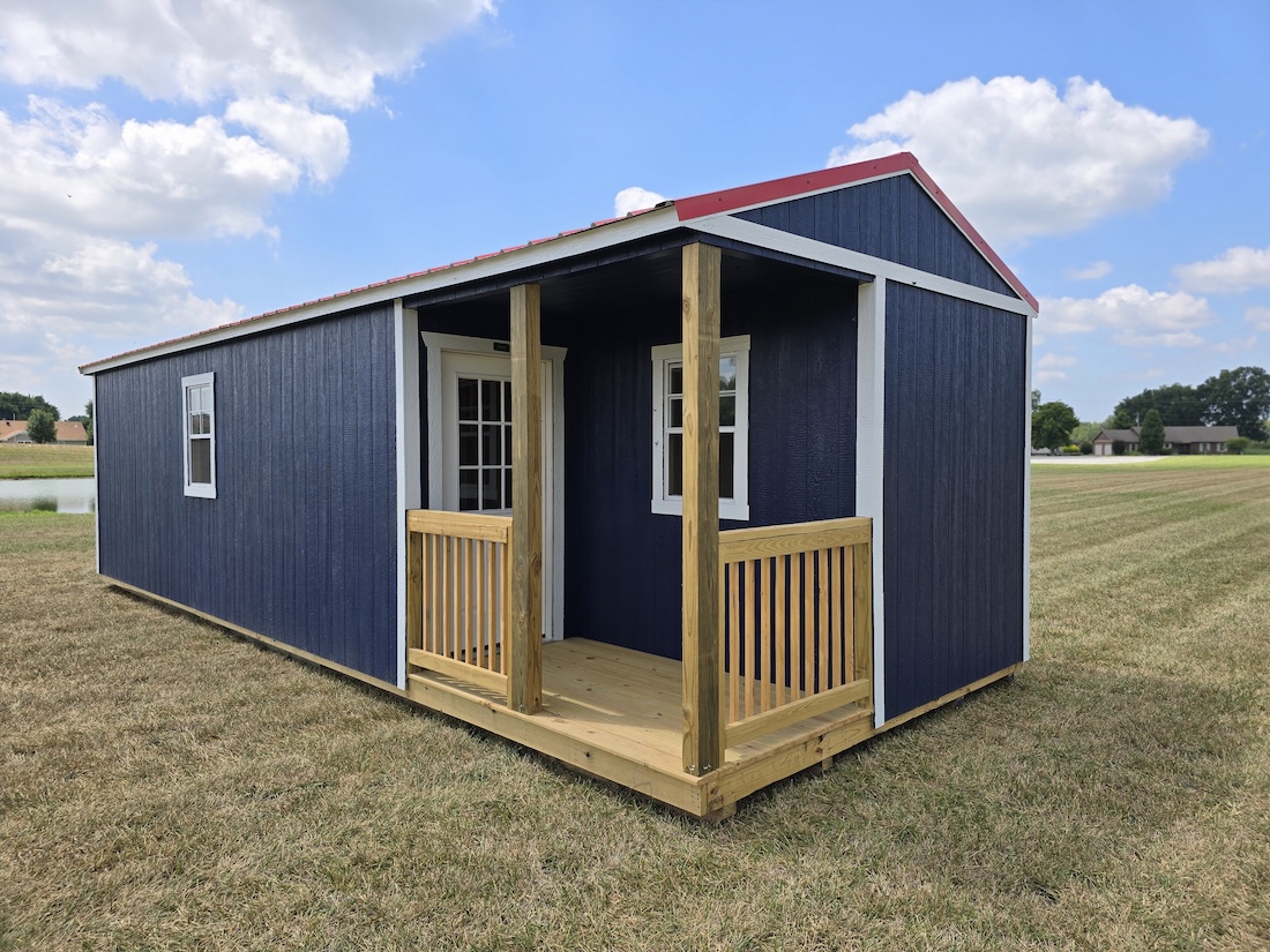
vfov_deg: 58.9
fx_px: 844
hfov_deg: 73.9
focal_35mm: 23
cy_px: 476
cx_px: 635
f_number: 1.7
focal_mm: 6.3
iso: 12
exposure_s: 1/703
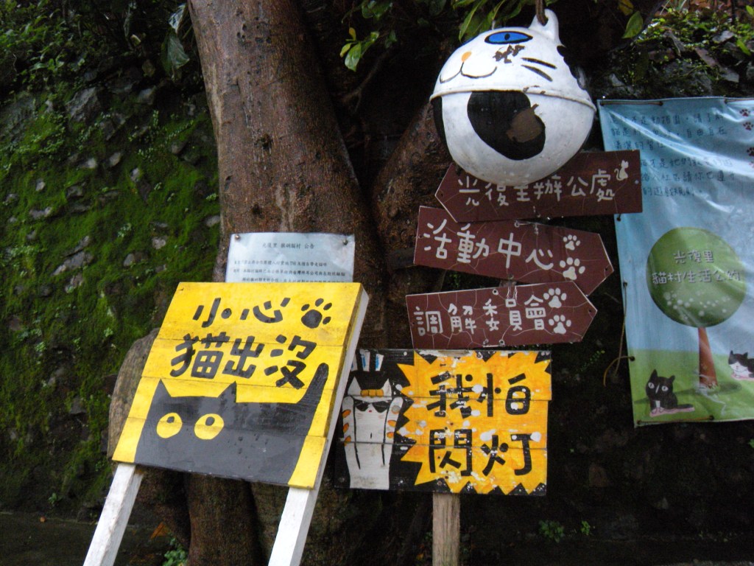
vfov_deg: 40.7
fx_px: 762
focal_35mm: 35
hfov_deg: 52.6
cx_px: 377
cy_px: 283
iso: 370
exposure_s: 1/60
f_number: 3.8
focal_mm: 5.9
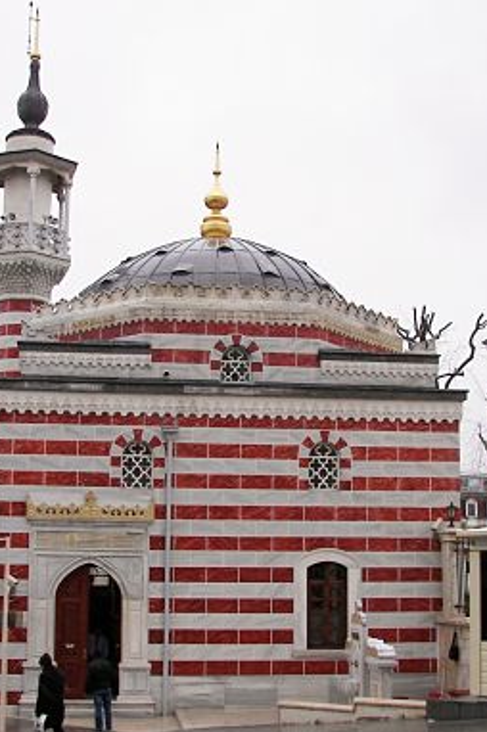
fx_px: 1098
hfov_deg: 25.0
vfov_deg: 36.8
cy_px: 418
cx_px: 206
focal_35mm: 54
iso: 50
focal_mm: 6
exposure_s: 1/200
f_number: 2.8
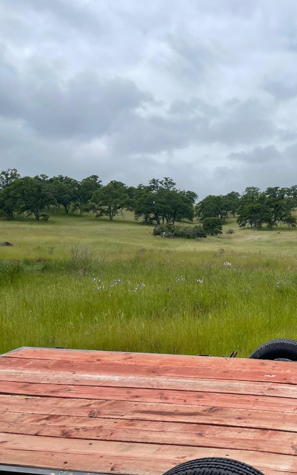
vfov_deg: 54.0
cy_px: 241
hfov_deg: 32.3
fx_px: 466
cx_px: 302
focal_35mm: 36
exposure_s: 1/6993
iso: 32
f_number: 1.6
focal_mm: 5.1
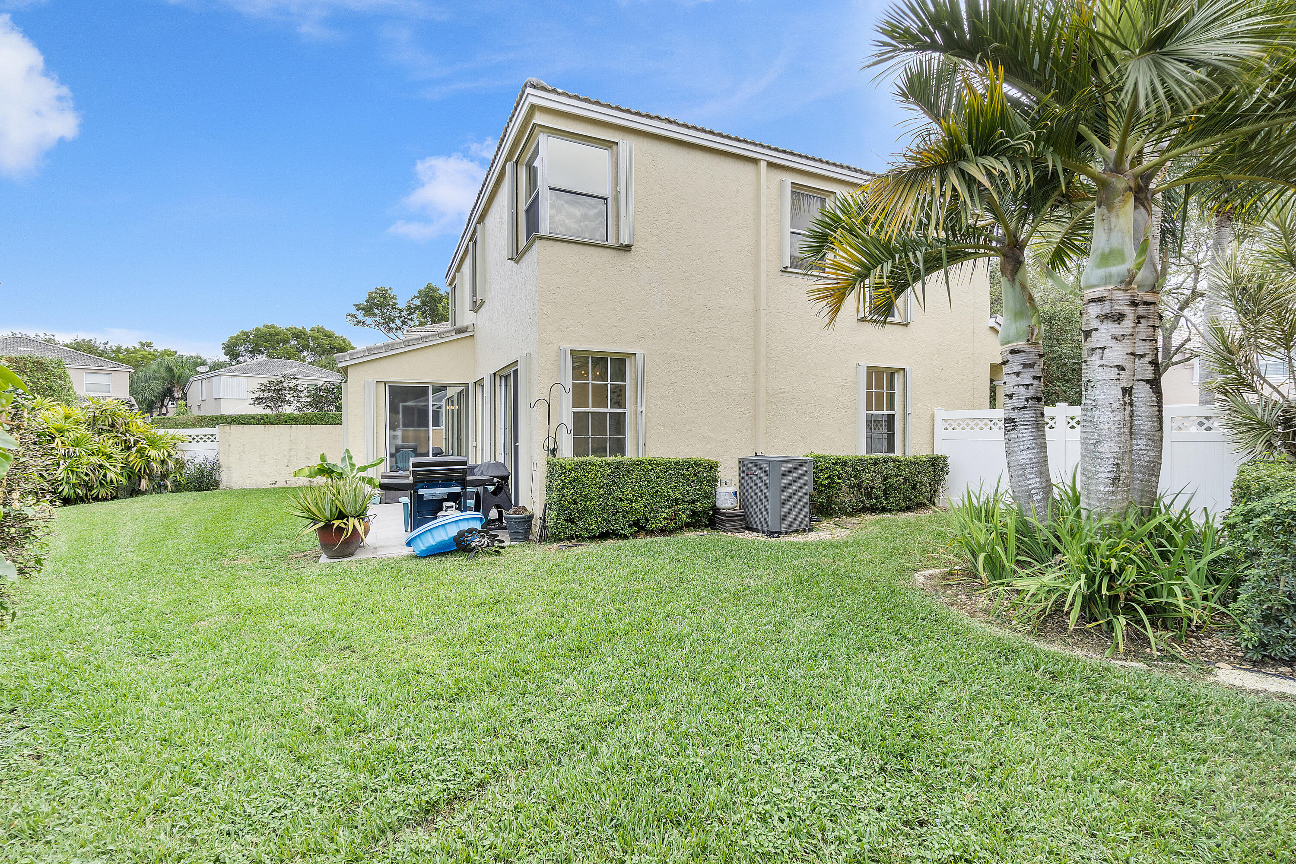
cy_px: 432
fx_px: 540
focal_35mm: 15
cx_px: 648
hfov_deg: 100.4
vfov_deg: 77.3
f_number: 11
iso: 100
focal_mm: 10
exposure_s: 1/40
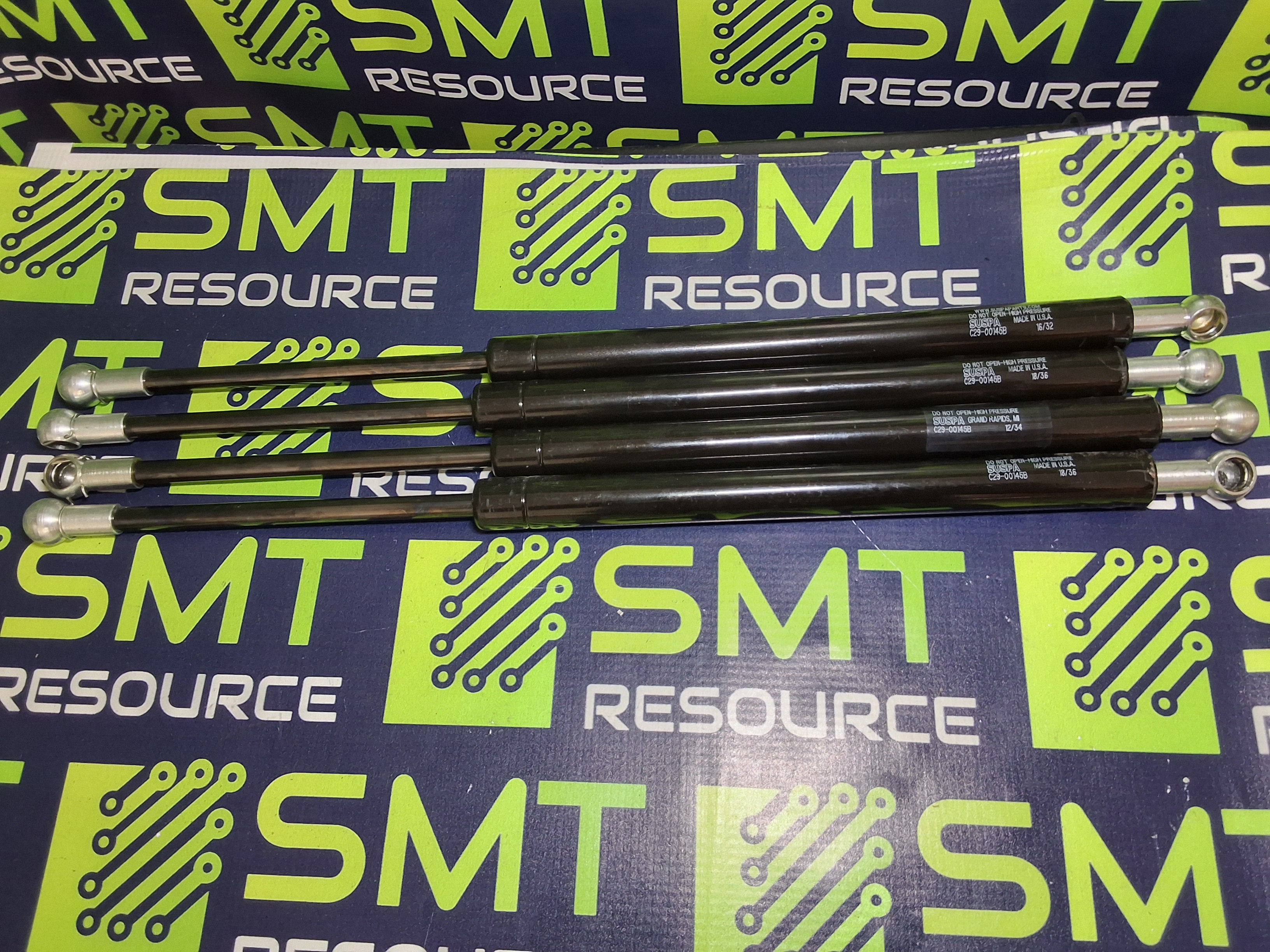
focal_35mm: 28
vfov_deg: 49.7
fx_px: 1027
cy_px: 476
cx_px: 635
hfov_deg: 63.4
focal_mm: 2.91
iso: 100
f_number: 1.9
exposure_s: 1/40
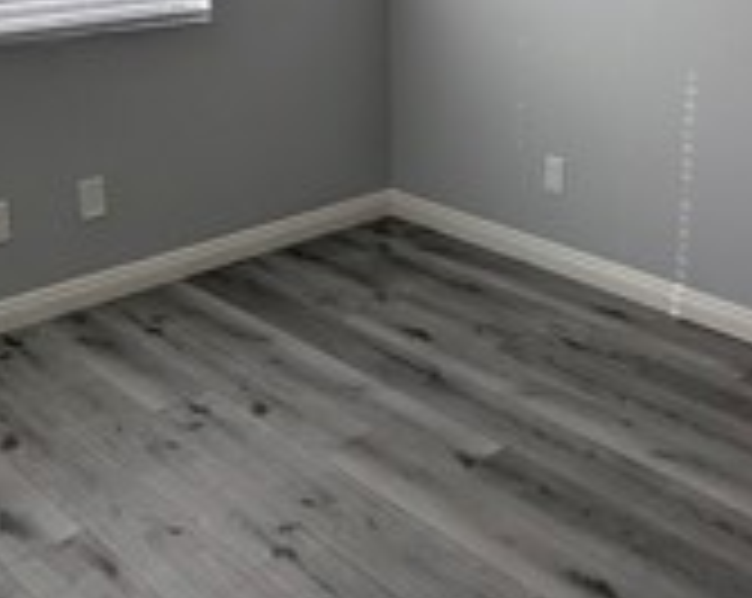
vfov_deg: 31.9
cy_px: 70
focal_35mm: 45
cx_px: 482
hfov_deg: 40.9
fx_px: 1000
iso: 53
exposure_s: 1/781
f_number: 1.7
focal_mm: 2.02
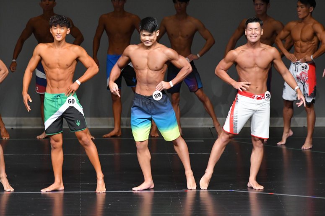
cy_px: 108
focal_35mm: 300
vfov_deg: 4.6
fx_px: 2707
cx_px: 162
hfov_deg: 6.9
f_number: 5.6
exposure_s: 1/400
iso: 4000
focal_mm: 200
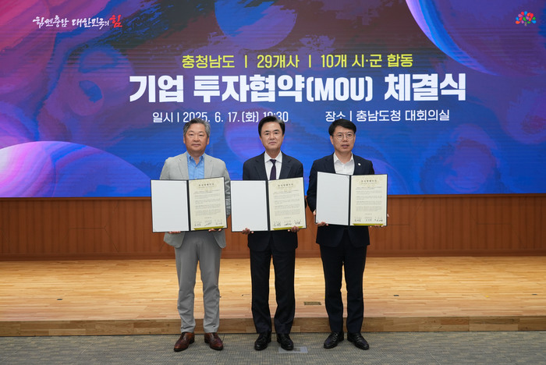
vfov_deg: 39.0
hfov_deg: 55.8
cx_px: 273
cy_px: 182
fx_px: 516
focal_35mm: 34
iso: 800
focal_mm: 34
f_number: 4
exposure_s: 1/200
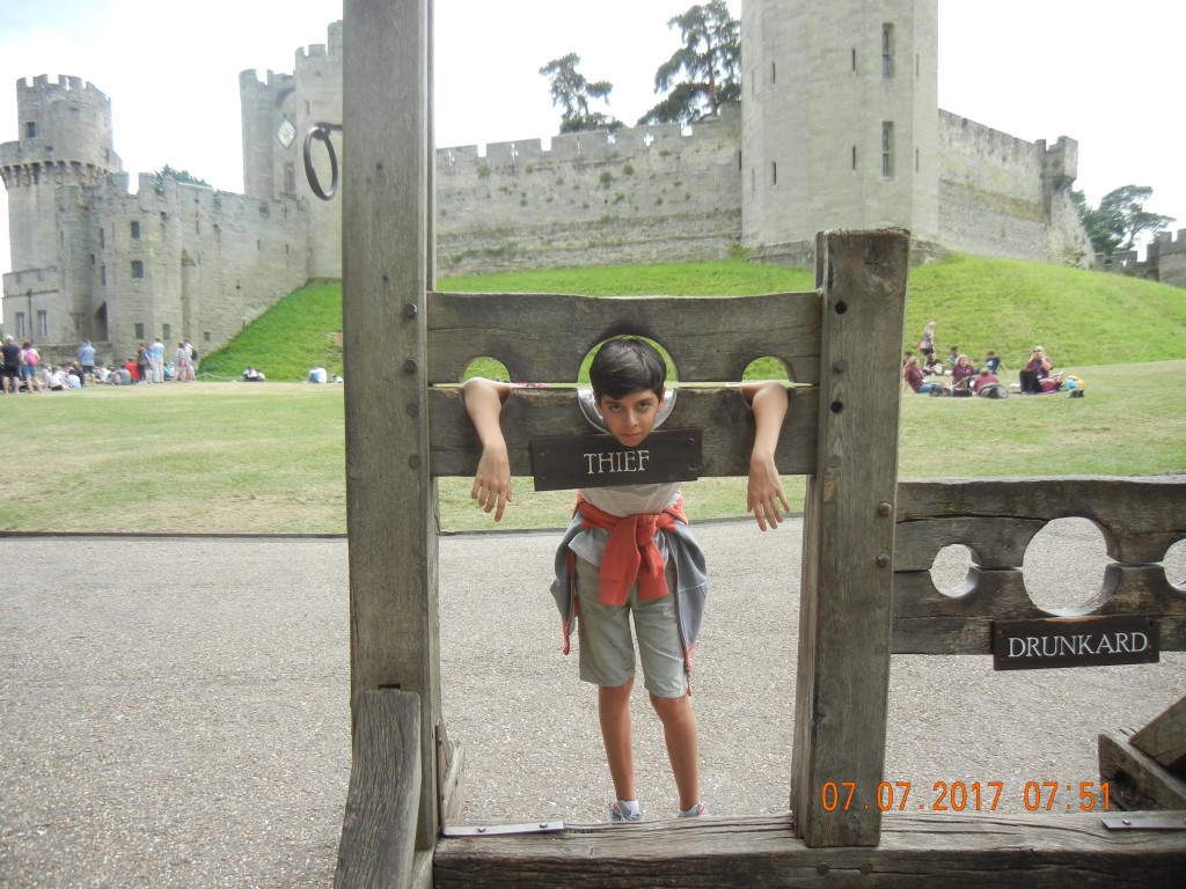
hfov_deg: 60.0
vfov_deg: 46.8
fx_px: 1028
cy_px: 444
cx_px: 593
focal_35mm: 30
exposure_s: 1/444
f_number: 3.5
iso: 160
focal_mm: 5.4
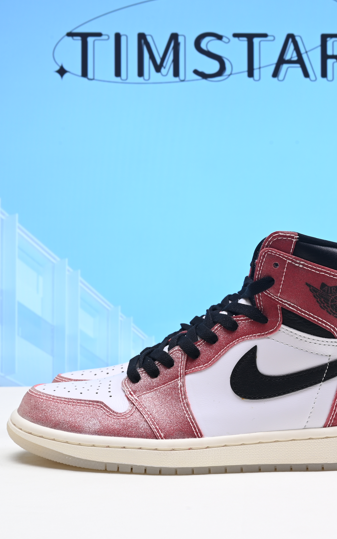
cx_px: 241
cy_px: 269
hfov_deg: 21.5
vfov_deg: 34.0
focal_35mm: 60
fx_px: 882
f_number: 16
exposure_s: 1/2
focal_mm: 39
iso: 100
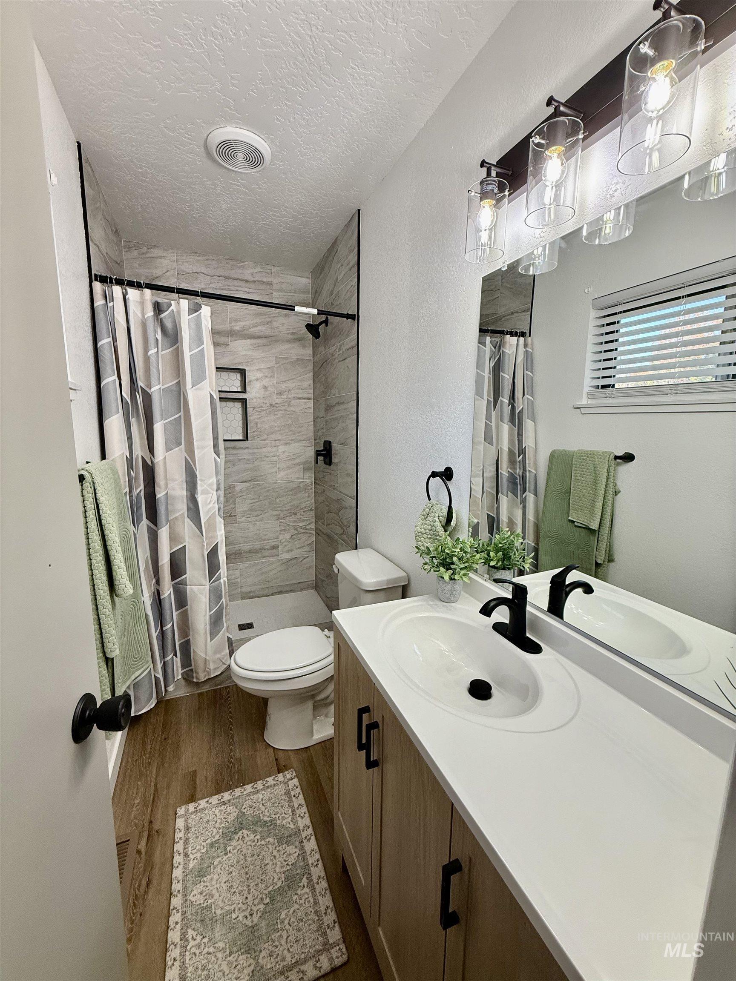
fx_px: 397
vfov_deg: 102.1
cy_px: 490
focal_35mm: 14
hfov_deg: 85.7
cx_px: 368
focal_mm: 2.22
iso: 160
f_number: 2.2
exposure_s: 1/120
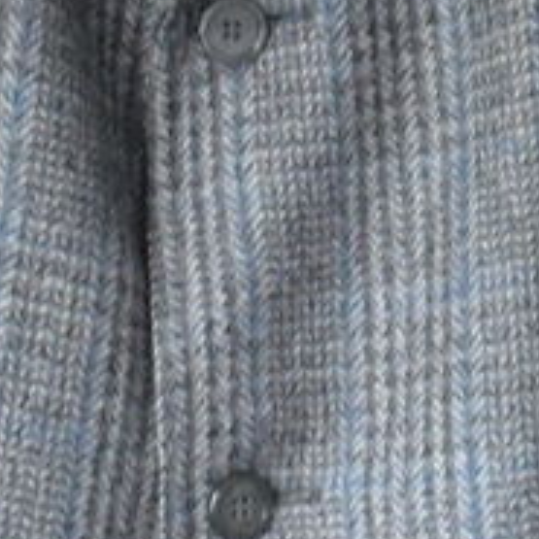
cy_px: 117
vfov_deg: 15.7
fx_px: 1938
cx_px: 283
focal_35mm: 110
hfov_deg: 15.8
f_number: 3.1
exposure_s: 1/10
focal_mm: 6.3
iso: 800
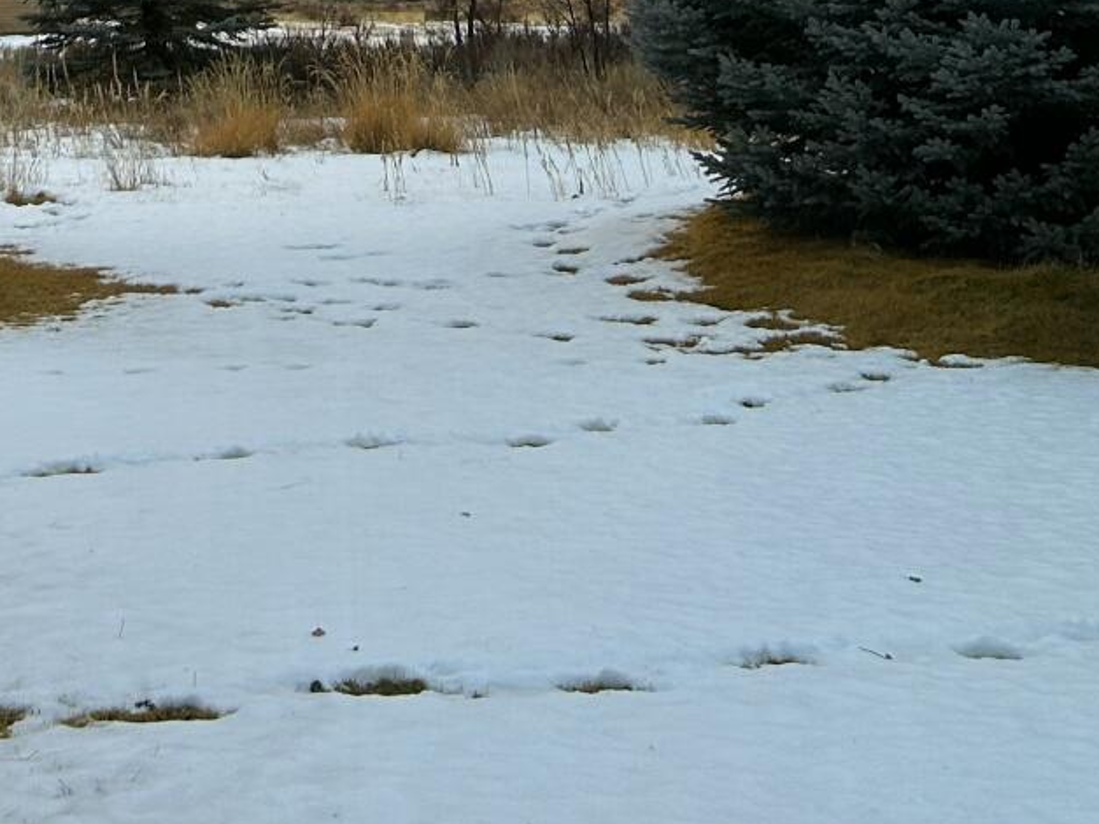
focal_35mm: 83
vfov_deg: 14.9
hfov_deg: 23.1
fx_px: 2635
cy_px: -766
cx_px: 151
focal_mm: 5.7
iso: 50
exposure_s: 1/120
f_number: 1.5
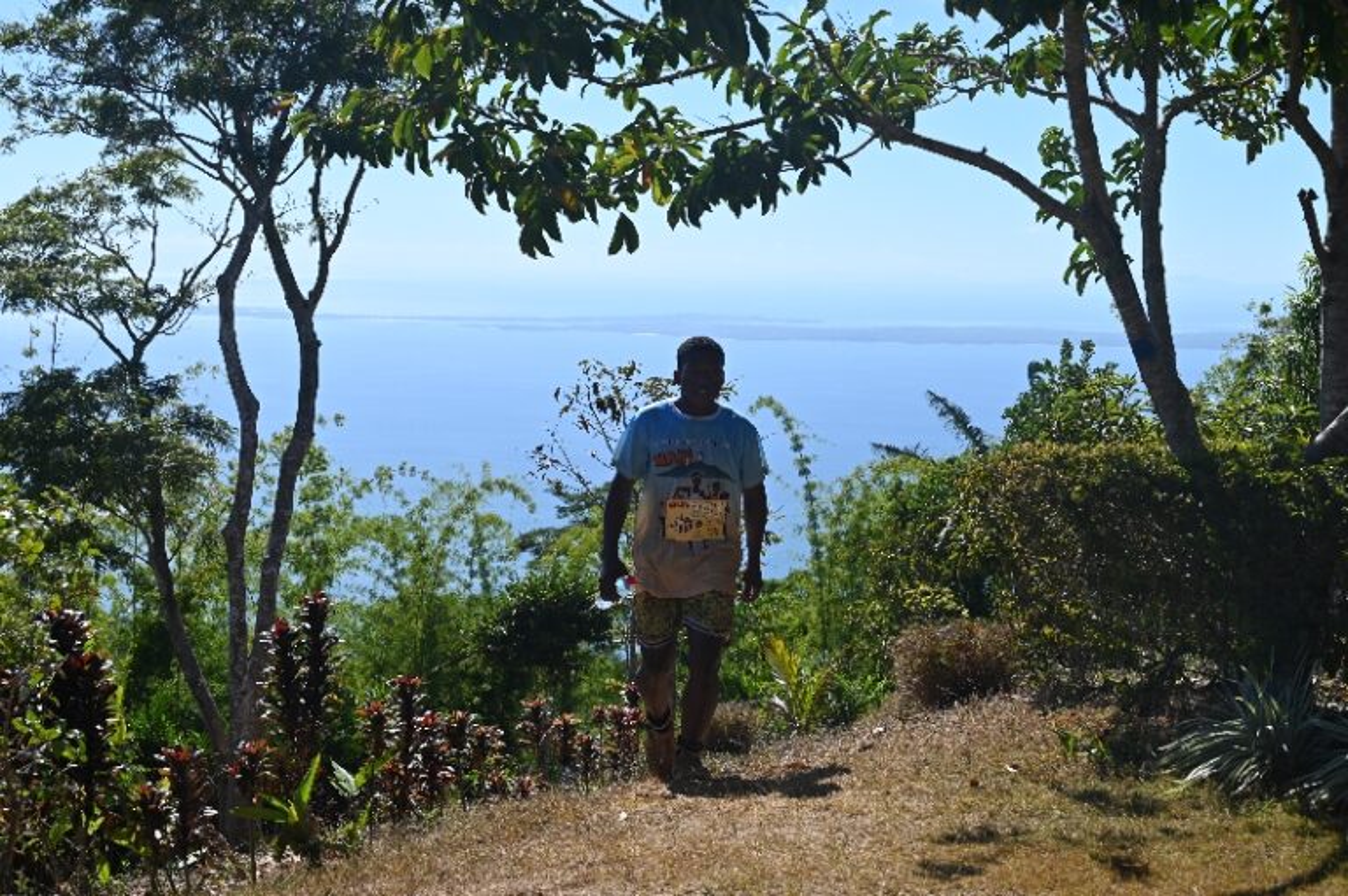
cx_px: 674
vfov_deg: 24.2
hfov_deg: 35.7
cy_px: 448
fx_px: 2095
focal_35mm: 56
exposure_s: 1/400
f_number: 7.1
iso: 100
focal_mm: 56
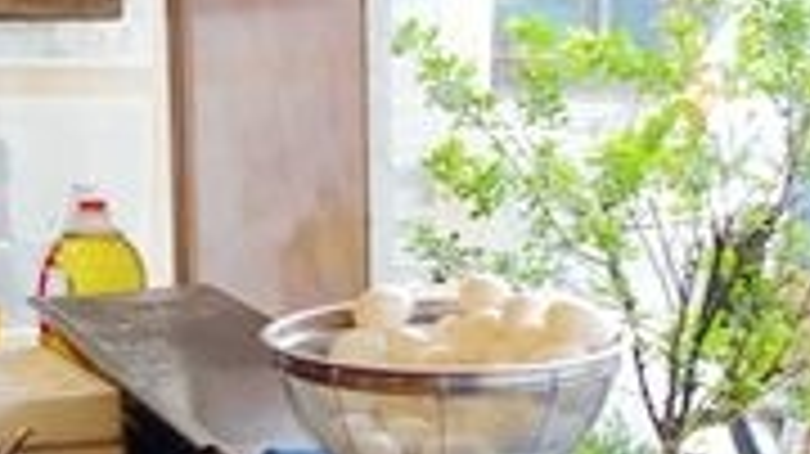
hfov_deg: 22.4
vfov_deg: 13.2
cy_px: 142
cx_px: -22
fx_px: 1953
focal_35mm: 91
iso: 125
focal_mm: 8.8
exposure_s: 1/30
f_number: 1.8
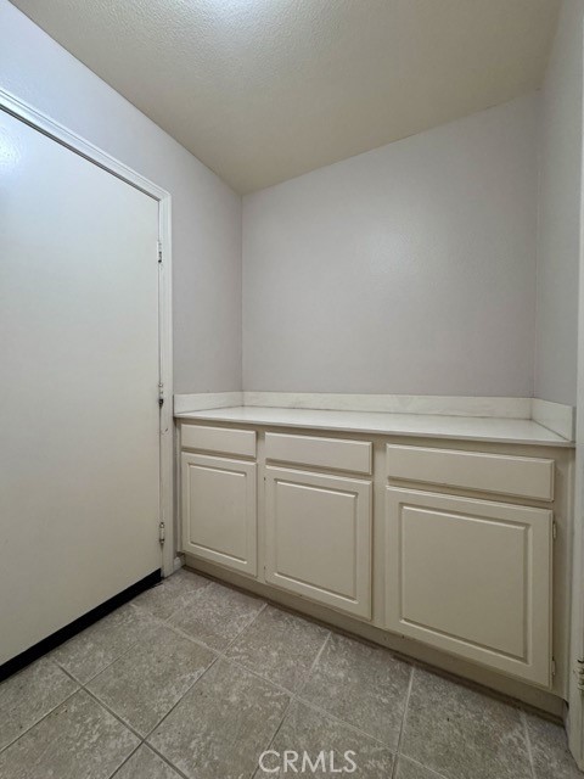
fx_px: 315
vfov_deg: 102.1
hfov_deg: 85.7
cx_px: 292
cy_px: 390
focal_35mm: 14
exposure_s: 1/60
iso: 320
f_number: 2.2
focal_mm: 2.22
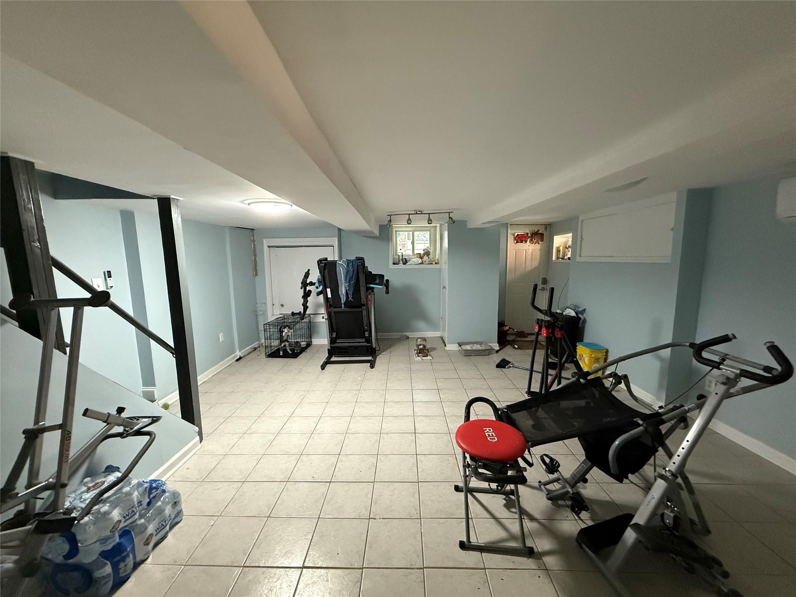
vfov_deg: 85.7
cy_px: 298
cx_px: 398
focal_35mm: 14
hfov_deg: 102.1
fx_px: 322
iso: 800
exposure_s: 1/60
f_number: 2.2
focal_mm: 2.22
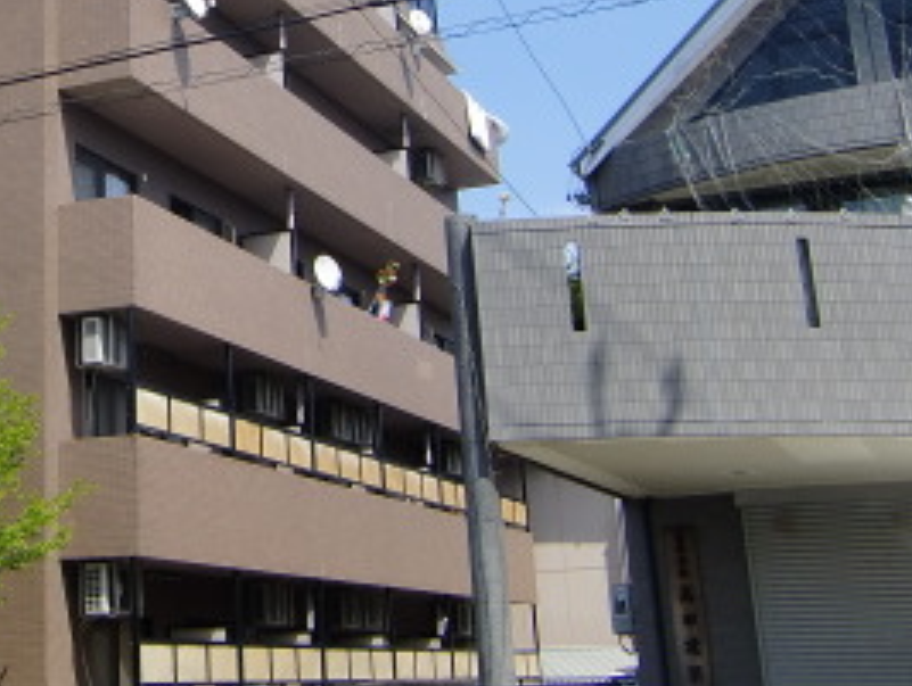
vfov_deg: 21.3
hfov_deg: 27.4
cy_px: 10
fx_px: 1768
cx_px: 17
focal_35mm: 67
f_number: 7
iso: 64
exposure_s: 1/160
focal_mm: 4.9
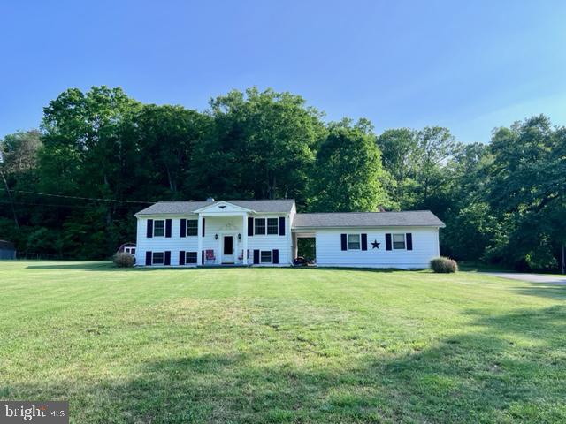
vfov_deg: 53.1
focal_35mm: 26
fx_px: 425
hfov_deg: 67.3
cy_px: 212
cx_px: 283
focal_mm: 5.7
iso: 50
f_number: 1.5
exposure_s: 1/2632
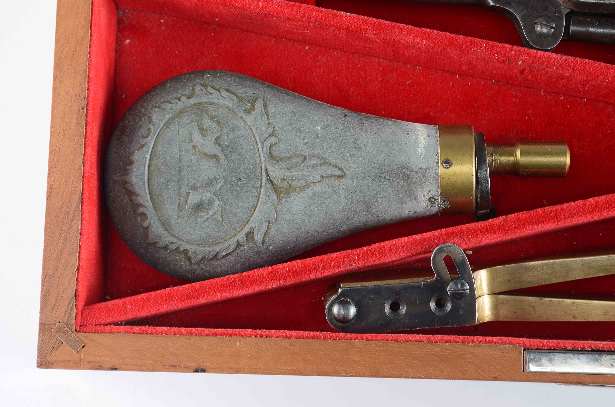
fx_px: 1227
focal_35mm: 72
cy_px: 204
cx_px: 308
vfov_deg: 18.8
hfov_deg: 28.1
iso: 100
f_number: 8
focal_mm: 48
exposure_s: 1/80
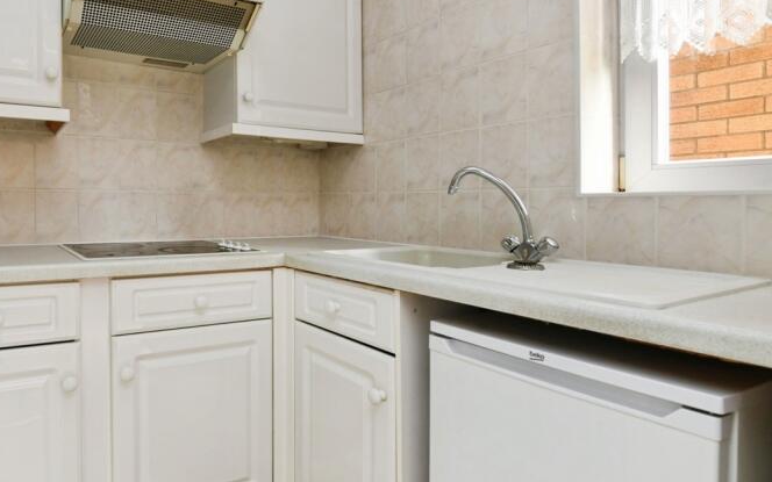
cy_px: 211
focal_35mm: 22
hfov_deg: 75.1
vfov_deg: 54.9
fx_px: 463
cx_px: 214
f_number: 8
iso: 800
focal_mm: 14
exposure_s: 1/60
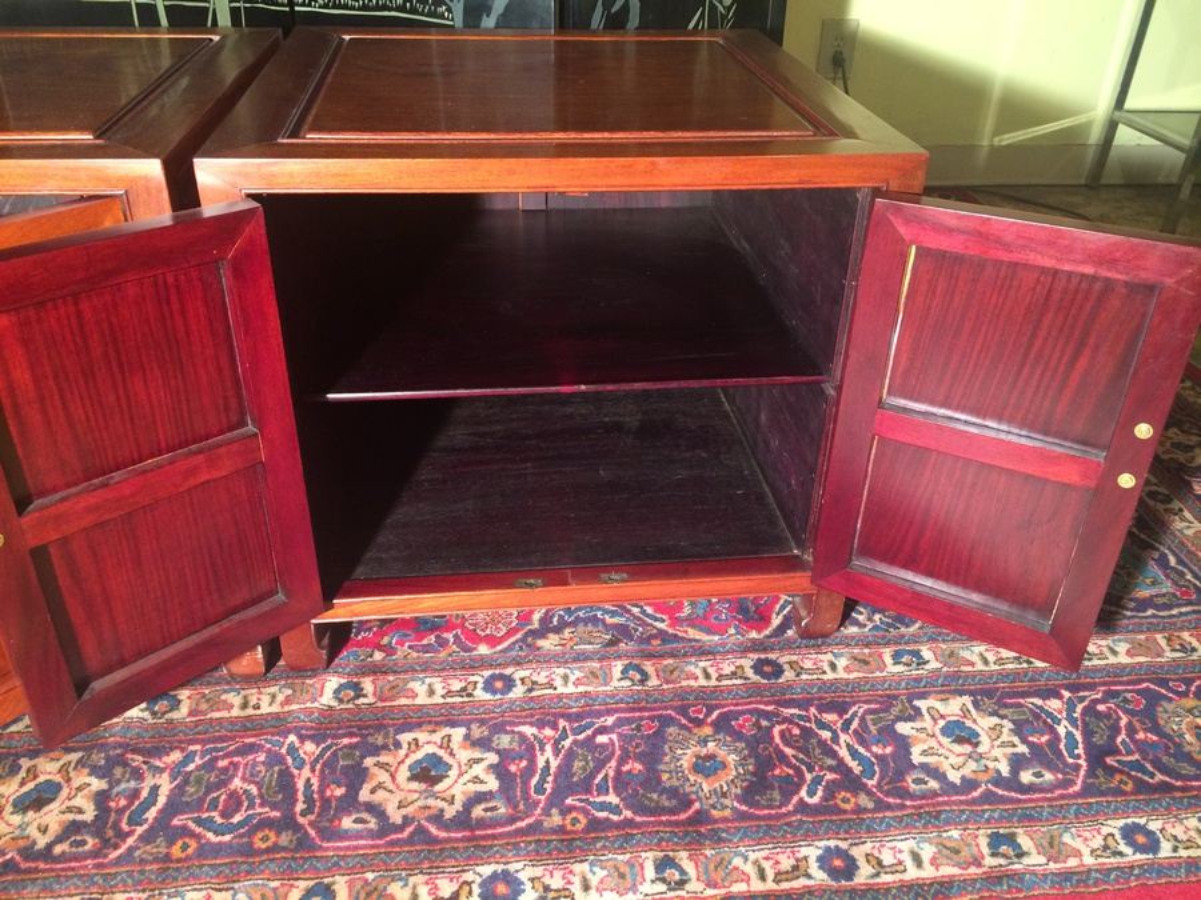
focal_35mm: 30
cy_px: 450
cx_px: 600
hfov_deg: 60.0
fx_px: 1041
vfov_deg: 46.8
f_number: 2.2
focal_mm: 4.12
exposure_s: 1/30
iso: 160
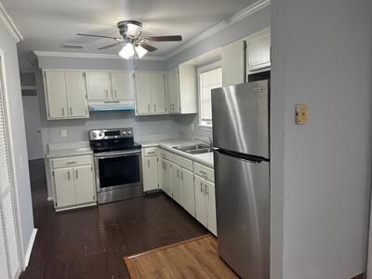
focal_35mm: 24
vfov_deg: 56.8
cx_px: 186
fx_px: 258
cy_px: 140
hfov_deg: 71.6
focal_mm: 6.86
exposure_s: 1/120
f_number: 1.78
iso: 200
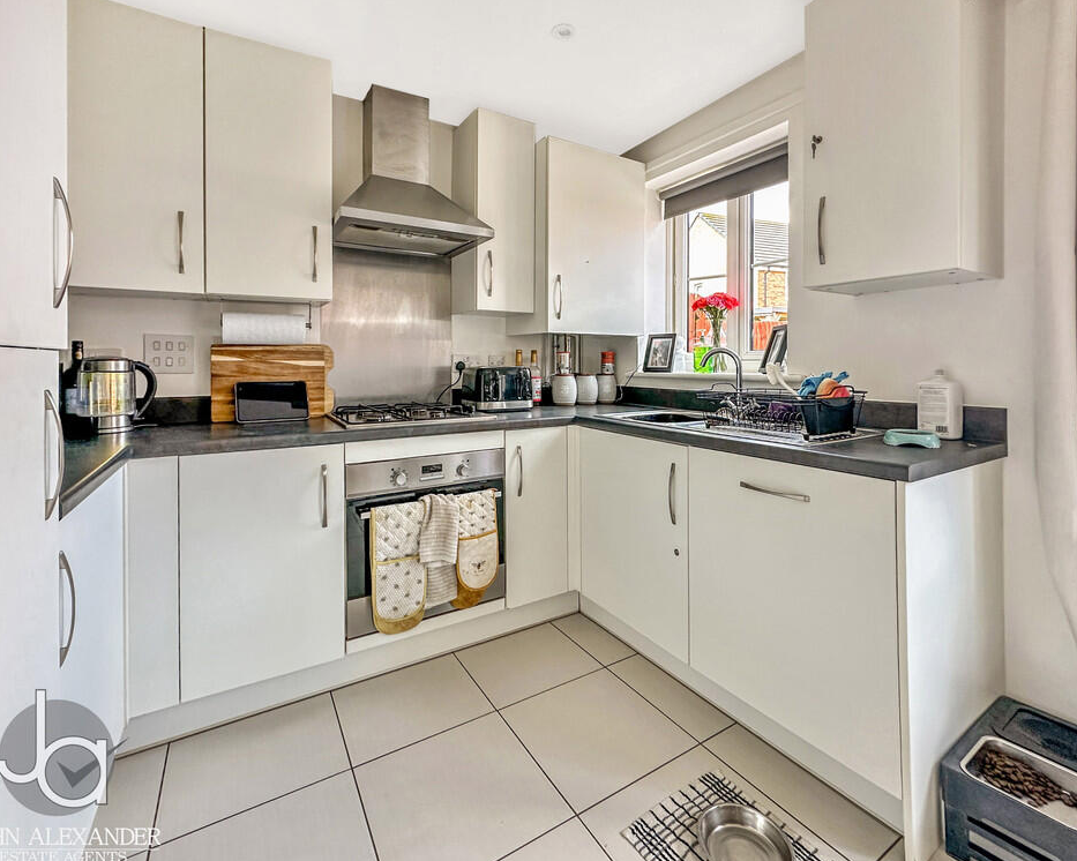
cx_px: 552
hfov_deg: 96.8
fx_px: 478
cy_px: 430
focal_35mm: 15
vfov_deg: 84.0
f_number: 2.2
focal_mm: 2.22
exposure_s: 1/100
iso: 160
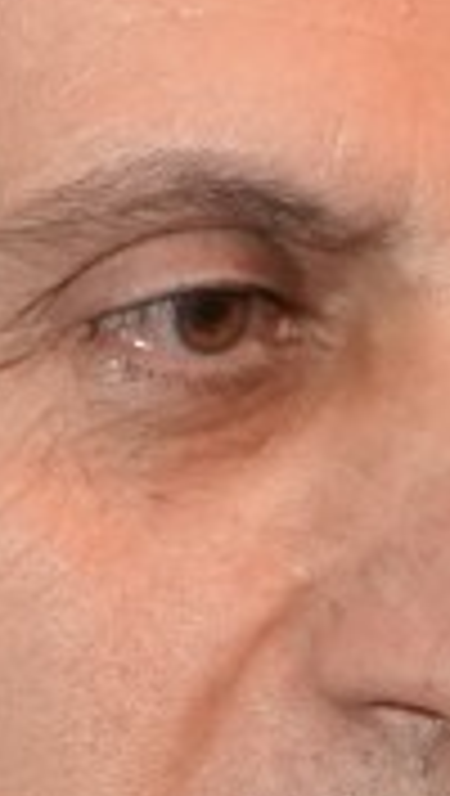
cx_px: 356
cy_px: 1277
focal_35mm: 422
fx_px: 8922
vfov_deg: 5.1
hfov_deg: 2.9
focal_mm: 44
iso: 4000
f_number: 4
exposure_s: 1/160
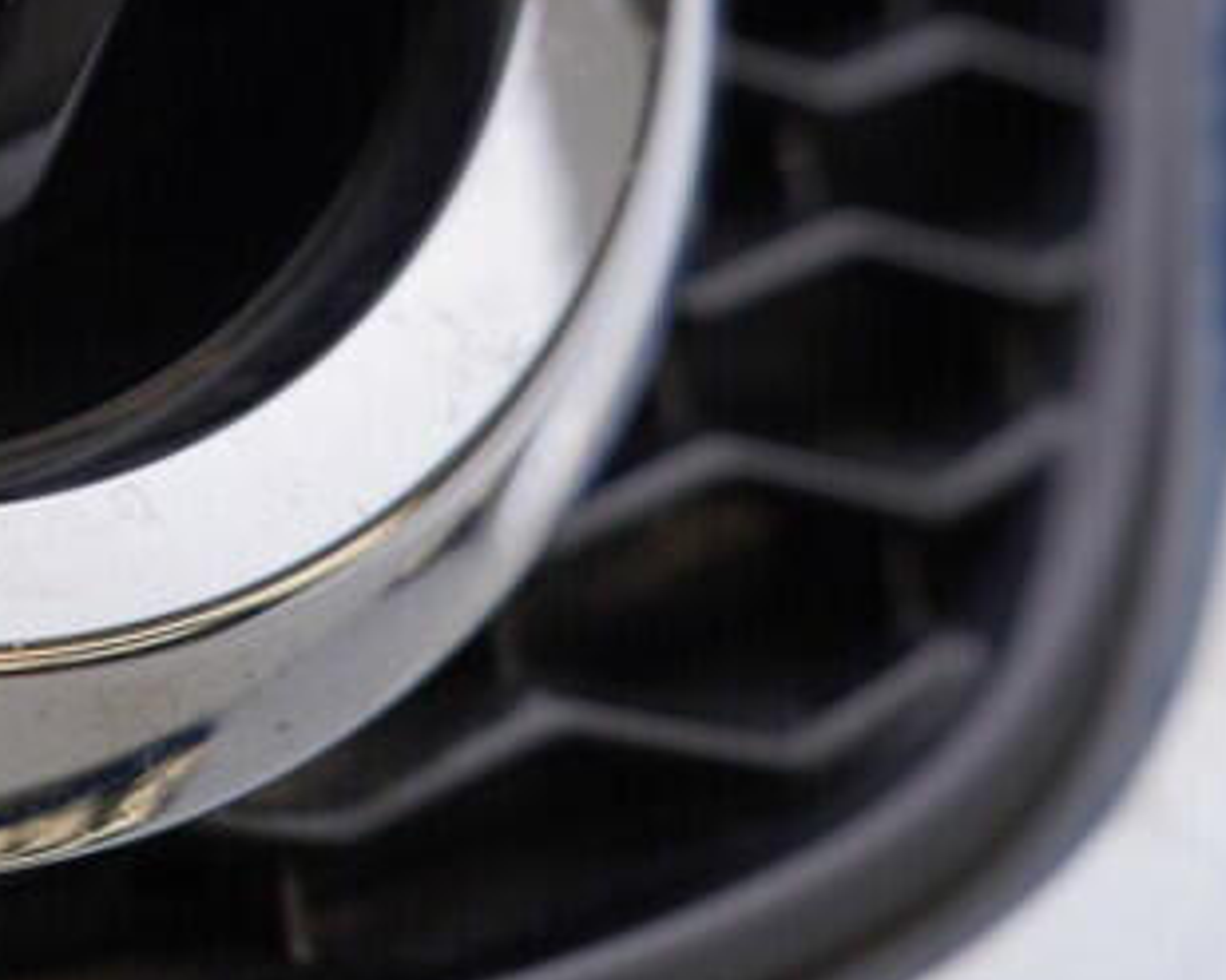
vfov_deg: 13.5
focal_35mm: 112
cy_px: -30
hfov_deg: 16.8
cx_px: -24
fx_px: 4063
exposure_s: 1/80
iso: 125
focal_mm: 24
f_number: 4
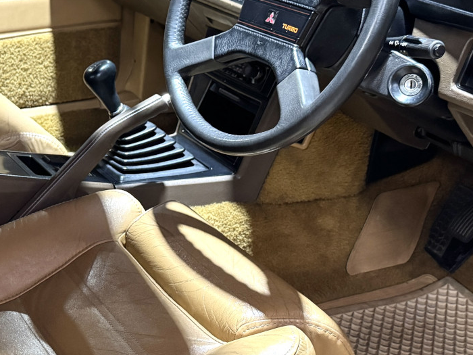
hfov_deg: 28.9
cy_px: 162
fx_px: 875
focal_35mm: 64
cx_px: 39
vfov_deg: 22.9
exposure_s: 1/50
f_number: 1.78
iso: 800
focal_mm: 6.76
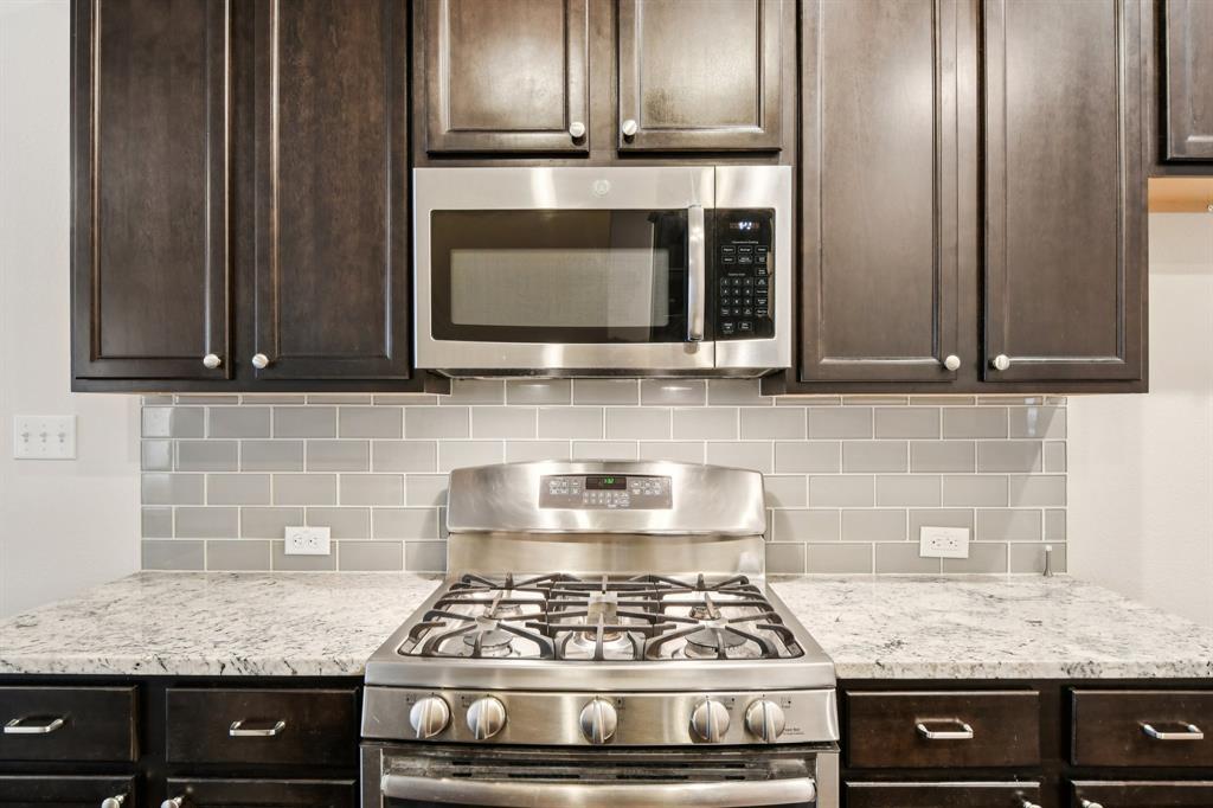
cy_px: 404
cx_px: 606
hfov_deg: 81.2
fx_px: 707
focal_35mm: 21
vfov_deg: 59.5
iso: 400
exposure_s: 1/4
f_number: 8
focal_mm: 14
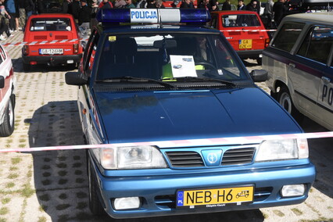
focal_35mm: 52
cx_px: 166
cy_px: 111
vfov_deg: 25.8
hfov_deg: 37.9
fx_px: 486
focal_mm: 35
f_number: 4
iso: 1250
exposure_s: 1/8000
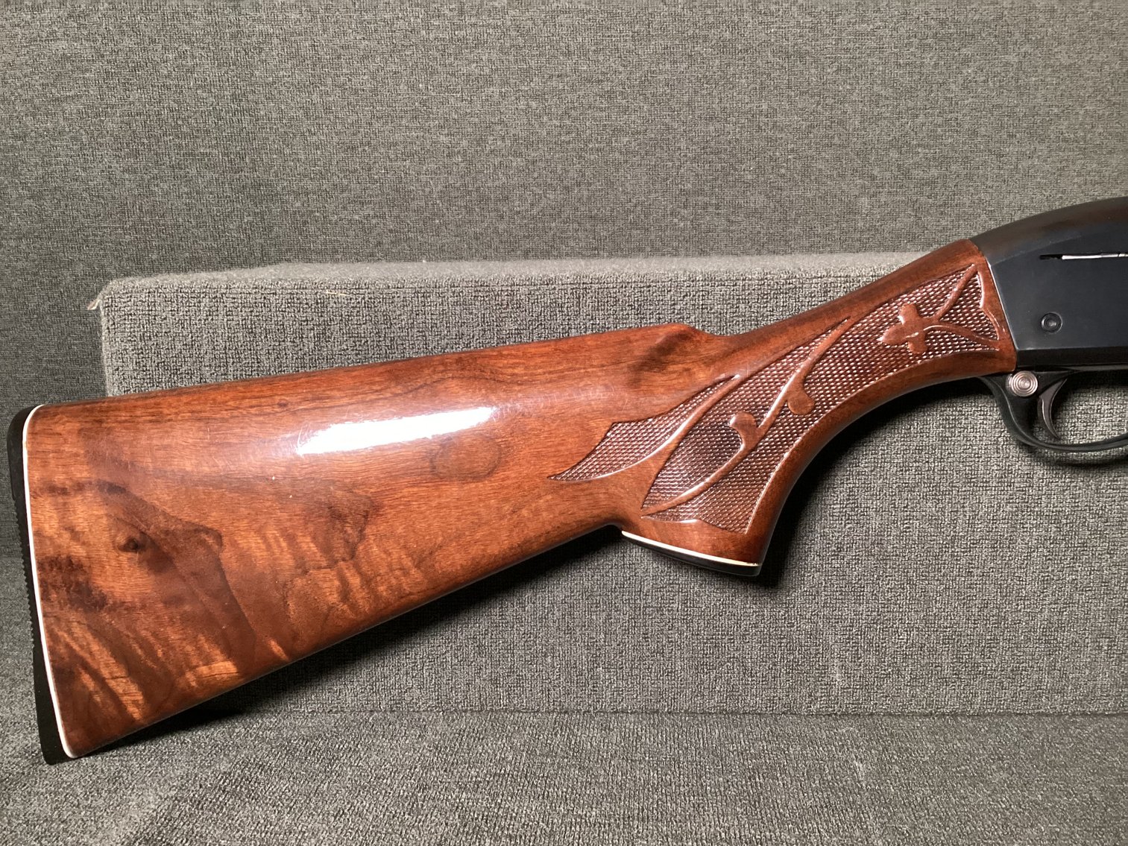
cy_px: 423
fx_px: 1010
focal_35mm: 31
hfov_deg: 58.3
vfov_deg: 45.4
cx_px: 564
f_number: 2.4
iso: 320
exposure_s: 1/40
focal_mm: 3.3
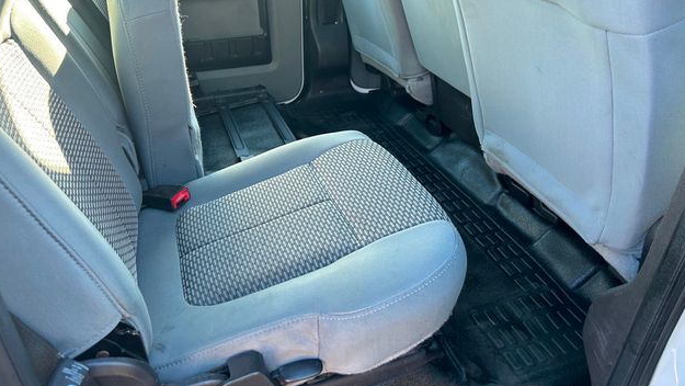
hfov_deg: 66.0
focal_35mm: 29
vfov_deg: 40.1
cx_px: 338
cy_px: 156
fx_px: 527
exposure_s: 1/121
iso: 80
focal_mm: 5.7
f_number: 1.5
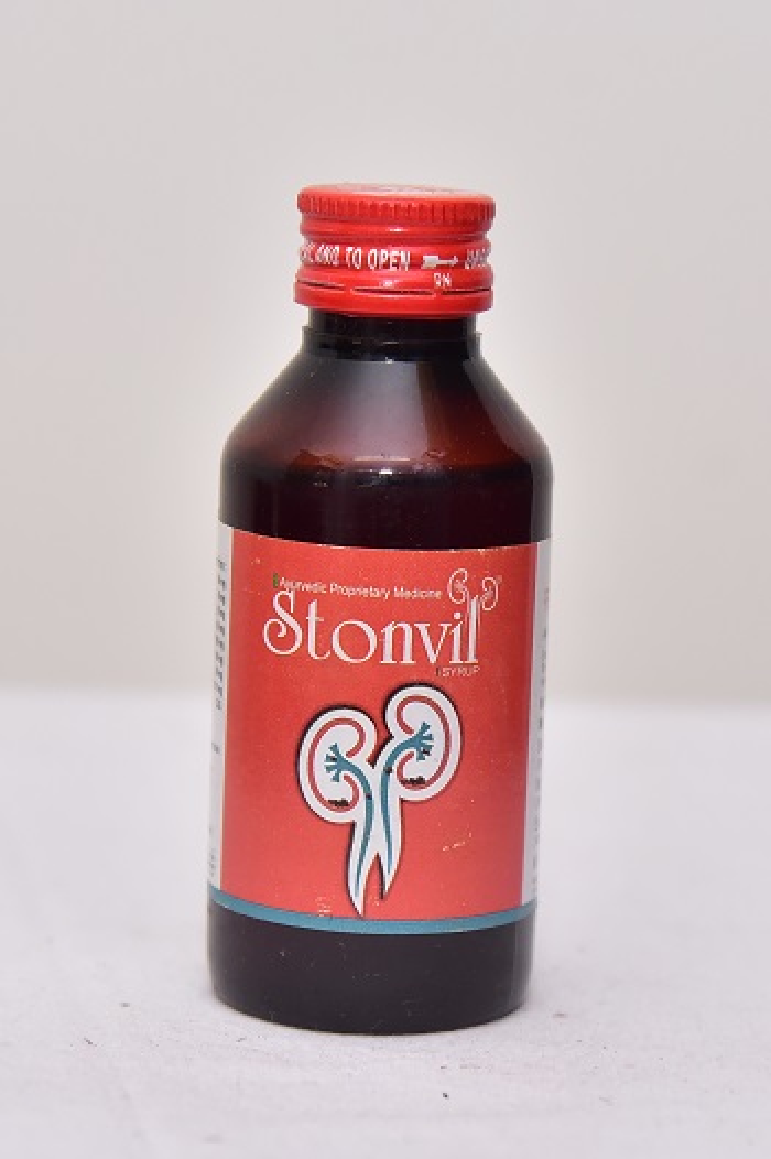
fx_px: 2766
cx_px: 386
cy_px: 580
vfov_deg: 23.7
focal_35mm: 86
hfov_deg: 15.9
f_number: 5
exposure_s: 1/200
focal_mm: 86
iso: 1600
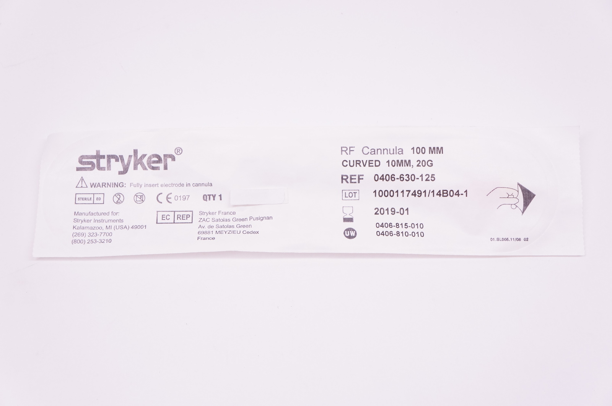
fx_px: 866
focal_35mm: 51
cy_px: 203
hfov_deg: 38.9
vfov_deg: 26.4
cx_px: 306
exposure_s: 1/100
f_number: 7.1
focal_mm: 34
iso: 800
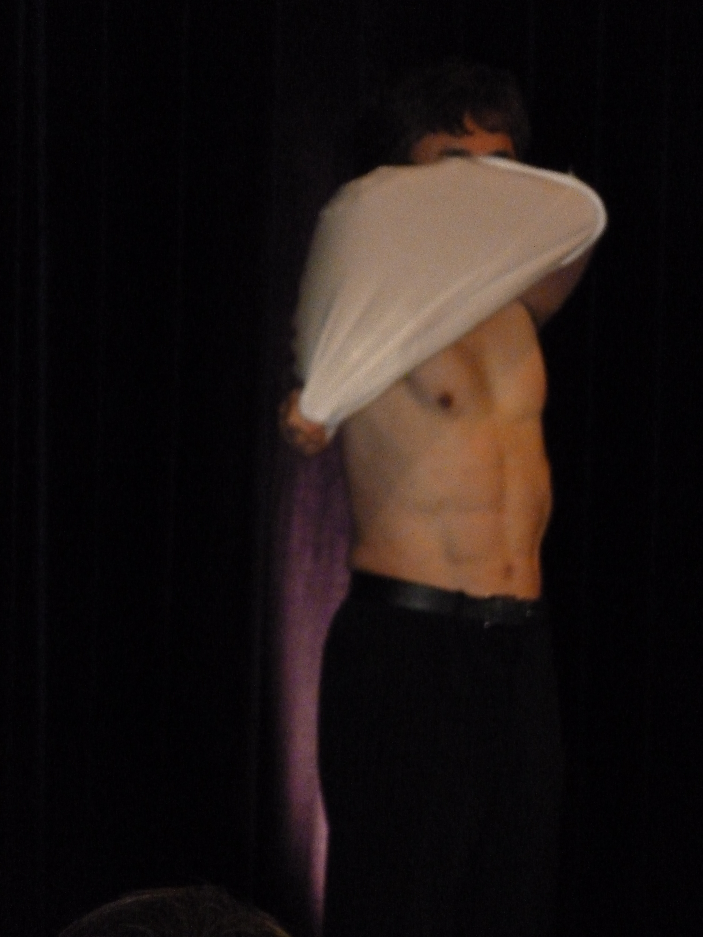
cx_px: 352
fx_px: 3385
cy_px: 468
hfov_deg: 11.9
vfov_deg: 15.8
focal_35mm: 125
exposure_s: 1/500
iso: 1000
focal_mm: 22.5
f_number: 5.9
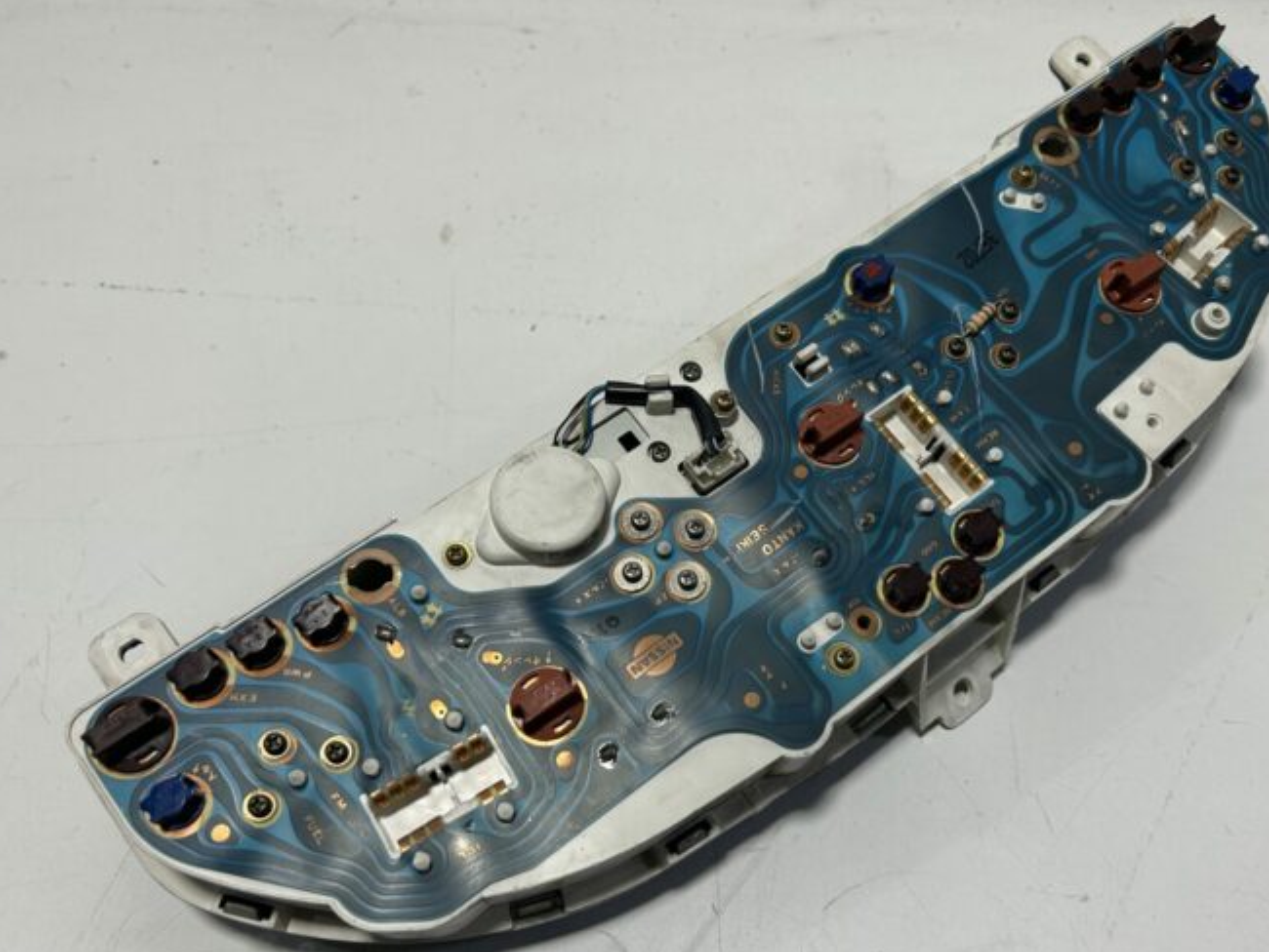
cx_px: 744
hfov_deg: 56.5
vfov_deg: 44.1
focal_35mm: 32
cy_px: 548
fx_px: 1174
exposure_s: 1/1575
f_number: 1.5
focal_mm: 5.7
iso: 50
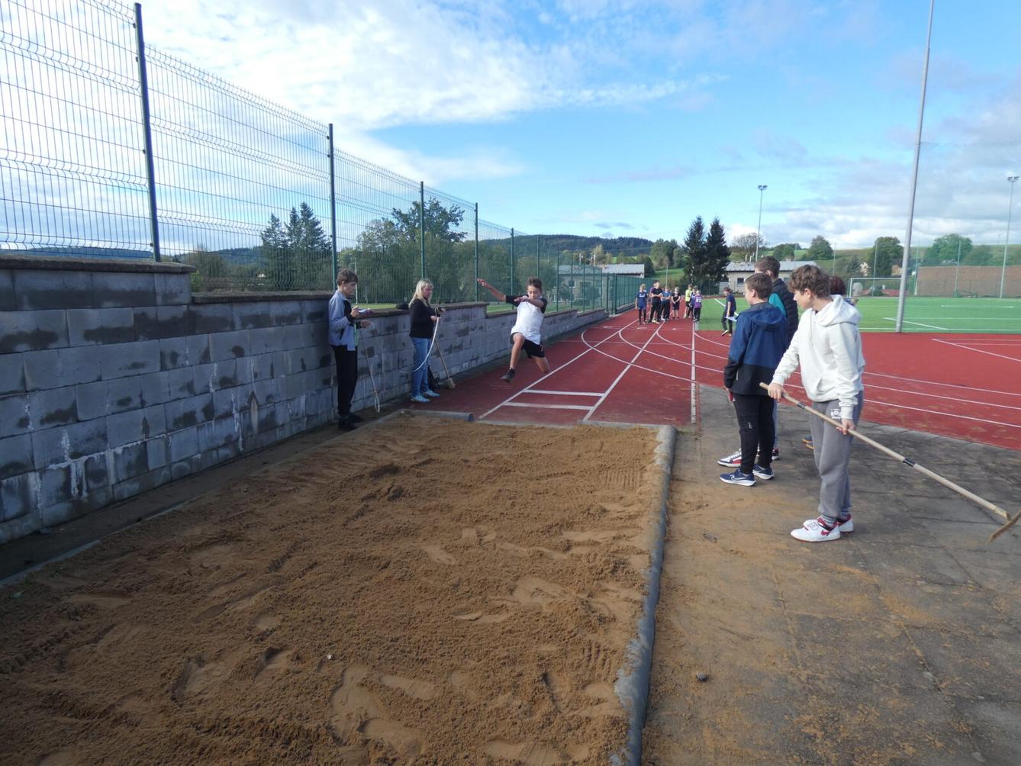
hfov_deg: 81.7
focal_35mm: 20
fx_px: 590
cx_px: 510
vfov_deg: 66.0
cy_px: 383
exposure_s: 1/500
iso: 80
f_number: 2.8
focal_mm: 3.6
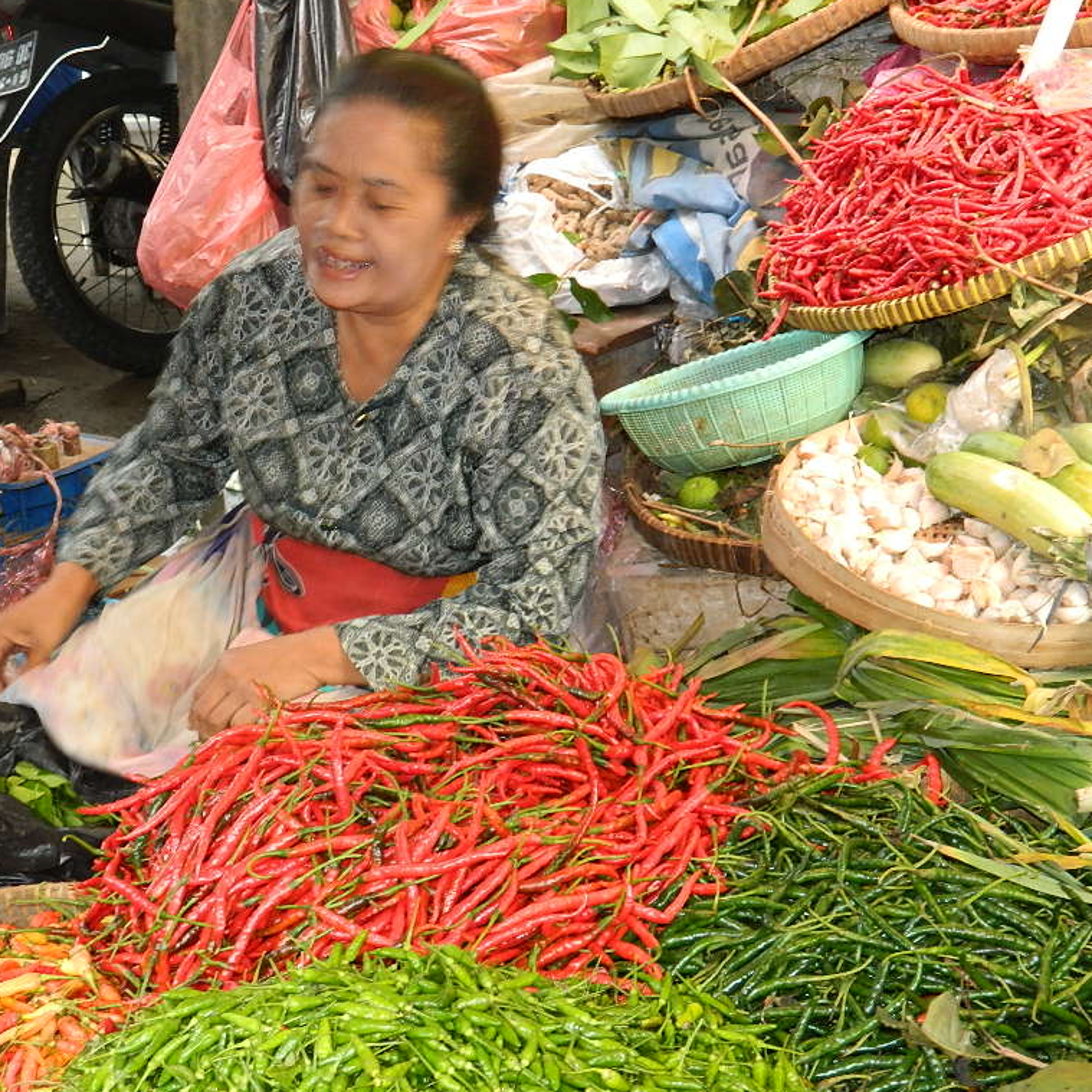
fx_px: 2427
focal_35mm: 68
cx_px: 407
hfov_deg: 25.3
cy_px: 547
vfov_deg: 25.4
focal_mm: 10.2
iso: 200
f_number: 3.8
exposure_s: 1/50
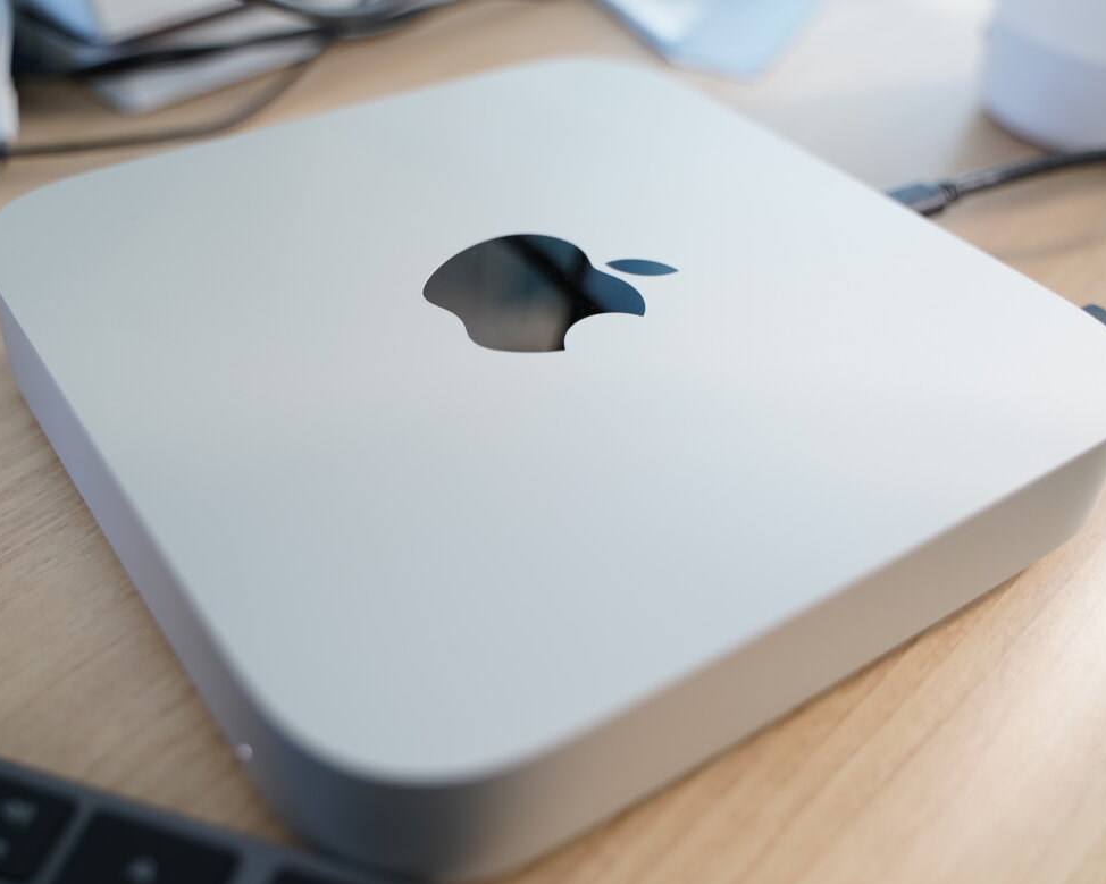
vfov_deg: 40.1
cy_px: 436
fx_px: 1211
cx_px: 475
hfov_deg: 48.9
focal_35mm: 37
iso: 400
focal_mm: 32
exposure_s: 1/40
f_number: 2.8
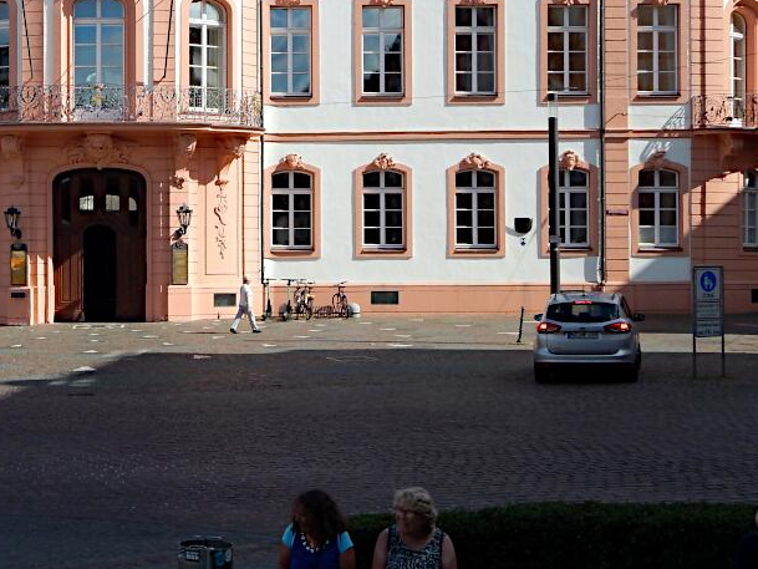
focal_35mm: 69
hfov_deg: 27.4
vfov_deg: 21.2
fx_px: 1511
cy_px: 157
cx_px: 117
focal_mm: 6.1
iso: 125
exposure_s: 1/1250
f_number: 3.3
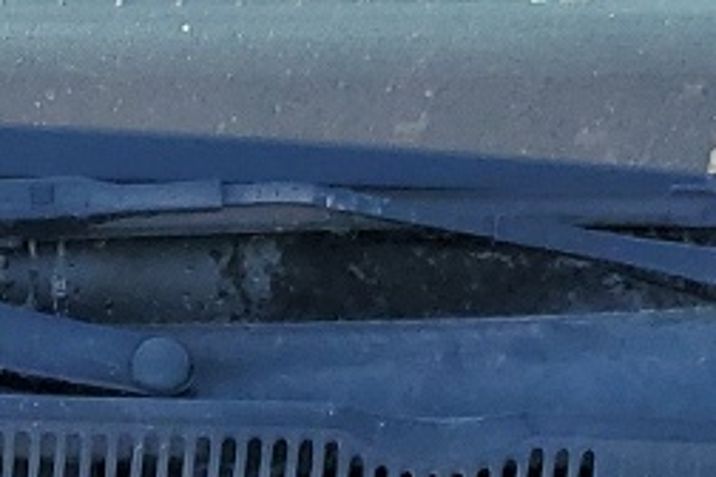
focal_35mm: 172
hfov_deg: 11.6
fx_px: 3421
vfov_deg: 7.3
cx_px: -205
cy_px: 1312
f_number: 1.5
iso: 50
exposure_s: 1/833
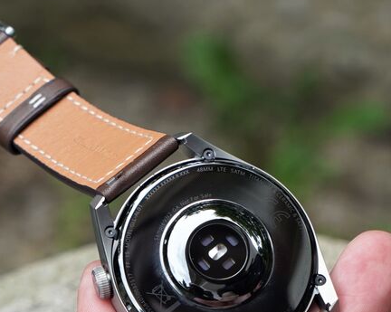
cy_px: 221
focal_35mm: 126
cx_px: 186
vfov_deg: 12.2
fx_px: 1457
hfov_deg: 15.3
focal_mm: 70
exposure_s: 1/160
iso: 320
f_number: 7.1
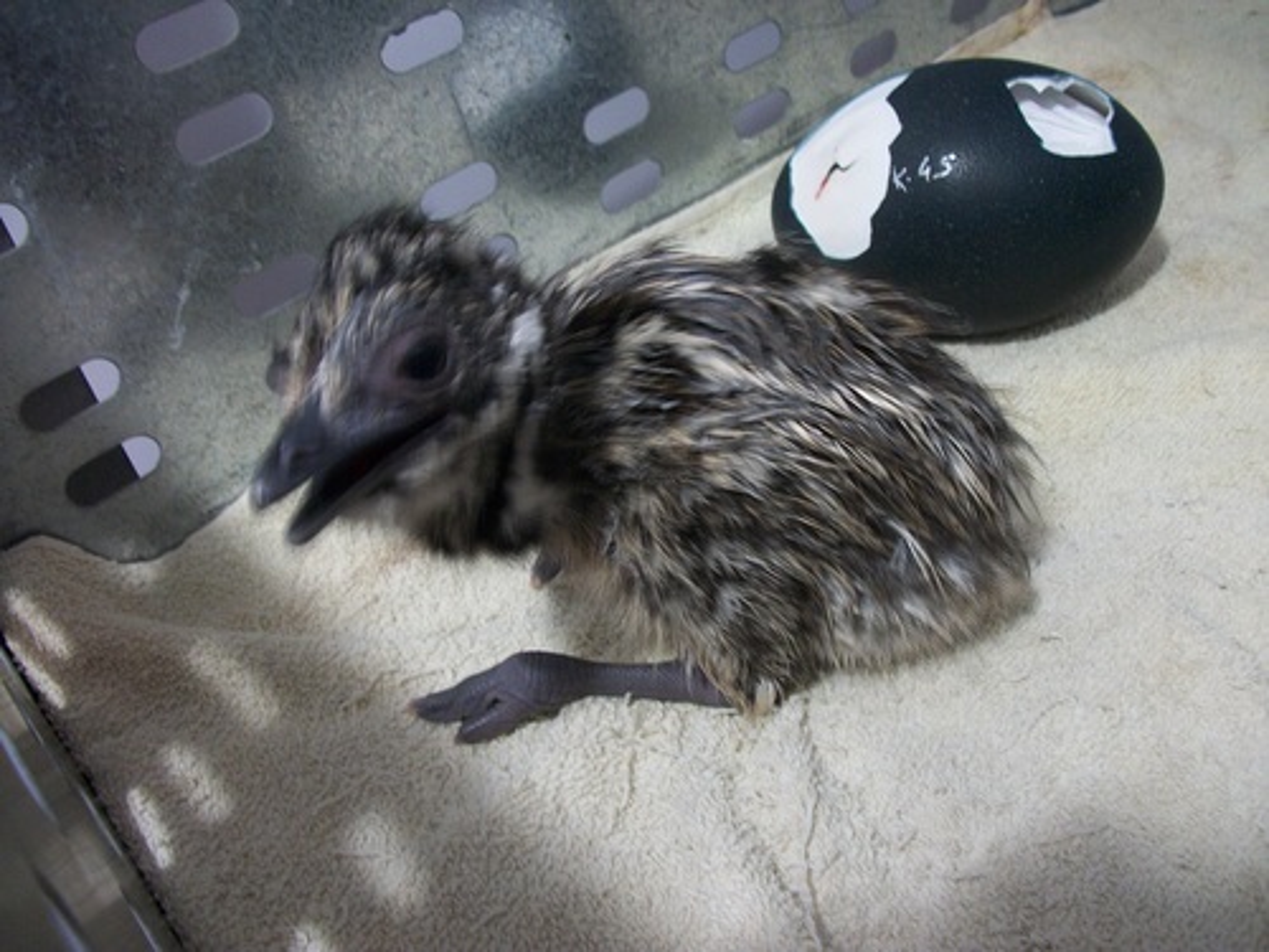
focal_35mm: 32
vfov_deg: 44.2
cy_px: 476
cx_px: 634
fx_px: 1173
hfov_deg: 56.8
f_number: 2.9
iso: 184
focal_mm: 5.7
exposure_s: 1/8
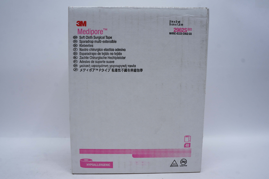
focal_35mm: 28
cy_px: 90
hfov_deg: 64.6
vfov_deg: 45.6
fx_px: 213
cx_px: 134
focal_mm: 19
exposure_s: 1/20
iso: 400
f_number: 10
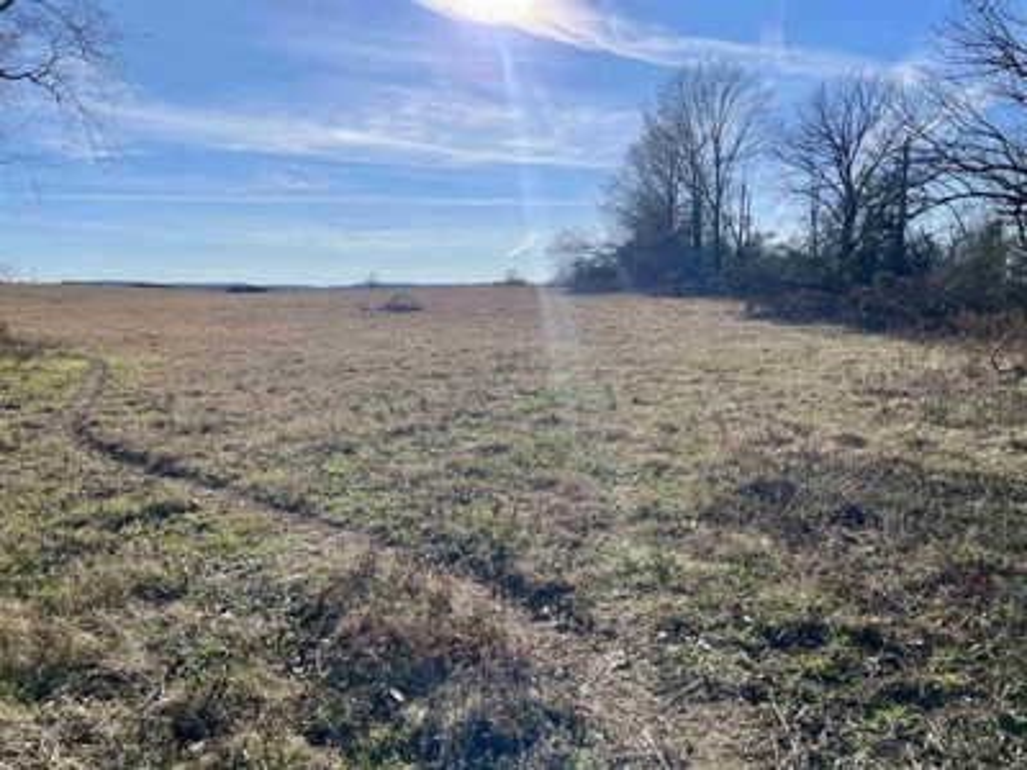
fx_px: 742
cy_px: 385
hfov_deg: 69.4
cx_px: 514
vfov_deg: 54.9
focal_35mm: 25
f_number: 1.6
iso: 32
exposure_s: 1/6250
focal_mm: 5.1
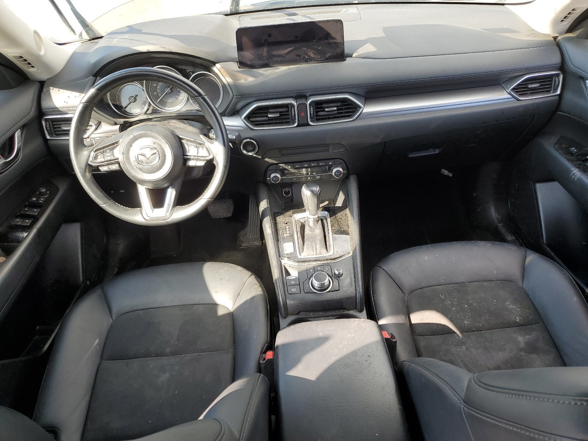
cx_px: 294
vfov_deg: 53.1
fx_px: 442
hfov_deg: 67.3
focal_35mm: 26
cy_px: 220
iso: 50
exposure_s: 1/208
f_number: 1.5
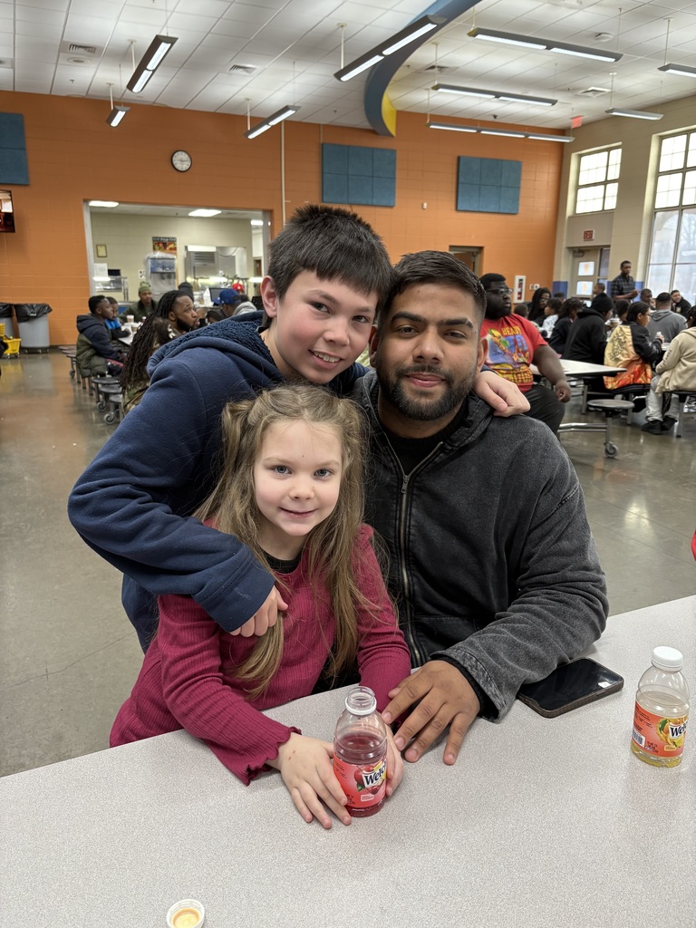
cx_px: 348
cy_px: 464
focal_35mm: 26
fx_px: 697
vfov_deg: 67.3
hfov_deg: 53.1
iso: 160
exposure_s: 1/60
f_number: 1.6
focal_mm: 5.96
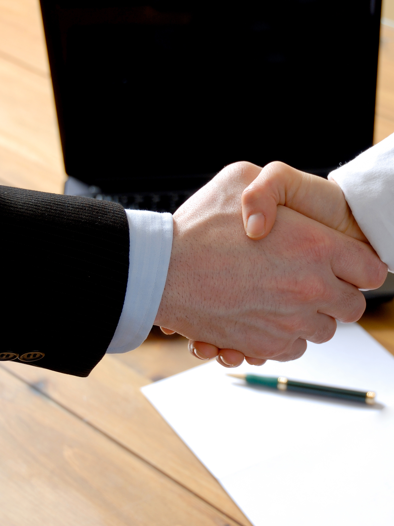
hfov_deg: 15.5
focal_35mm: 95
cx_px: 277
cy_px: 263
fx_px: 1442
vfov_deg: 20.7
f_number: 5
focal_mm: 44
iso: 100
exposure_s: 1/125
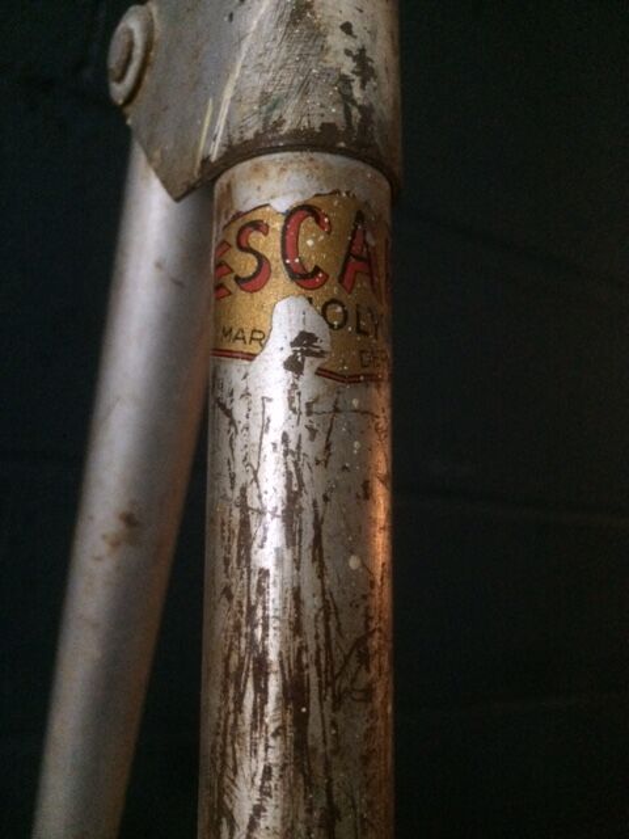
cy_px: 420
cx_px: 314
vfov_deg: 61.7
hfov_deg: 48.2
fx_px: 703
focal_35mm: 29
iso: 400
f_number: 2.2
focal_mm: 4.15
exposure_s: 1/17
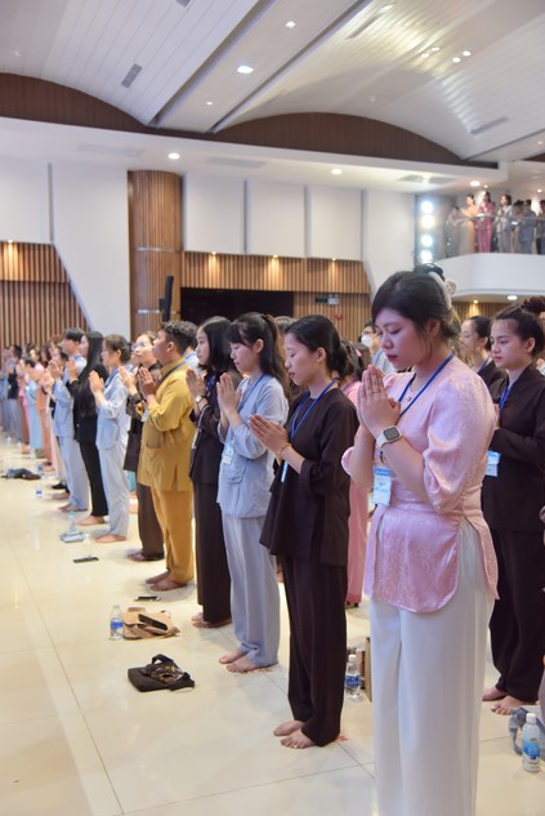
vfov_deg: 49.5
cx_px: 271
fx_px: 884
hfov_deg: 34.3
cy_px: 414
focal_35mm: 39
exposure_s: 1/125
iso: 1250
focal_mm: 38
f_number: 4
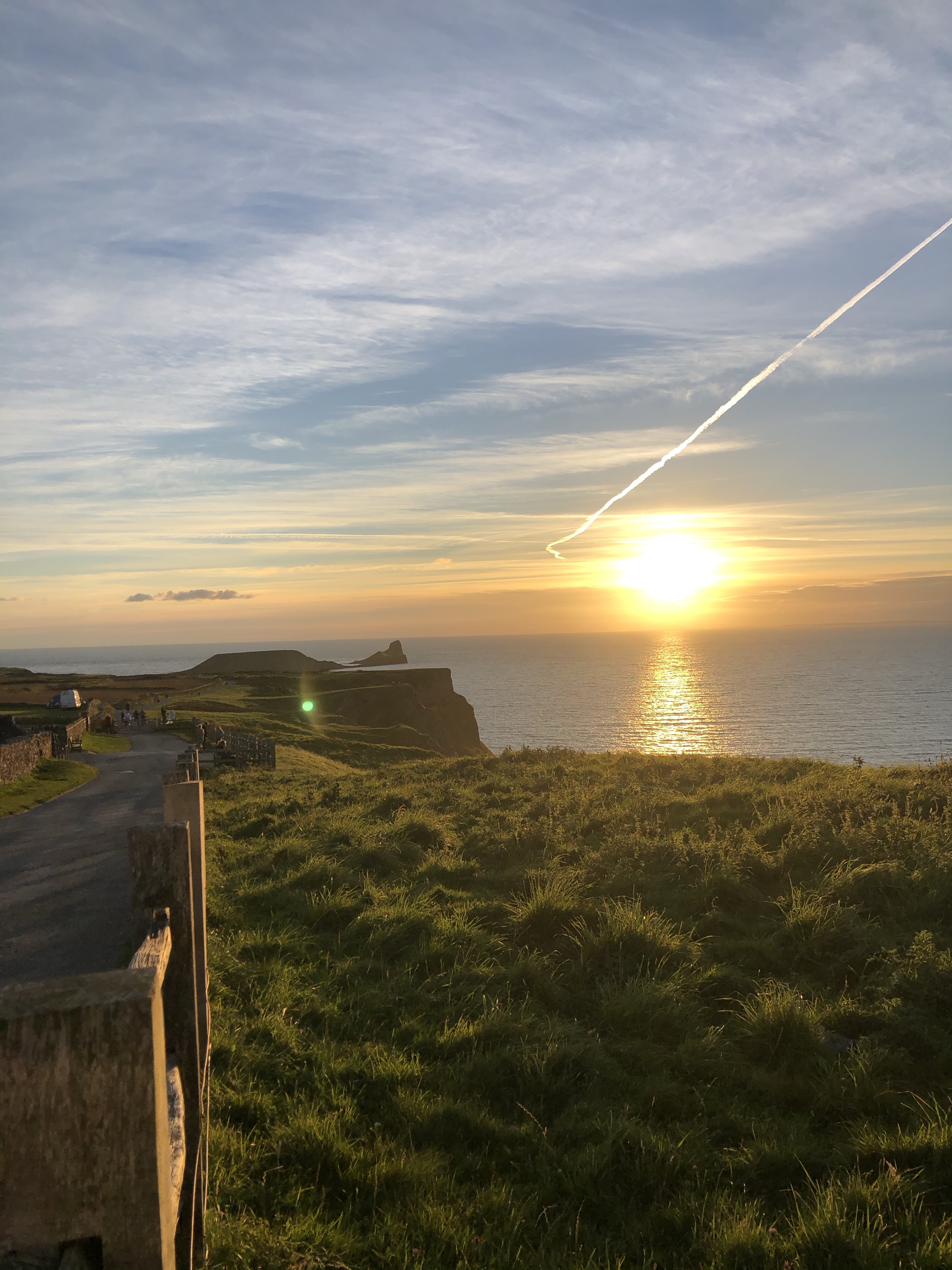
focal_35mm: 28
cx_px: 476
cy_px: 635
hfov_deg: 49.7
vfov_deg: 63.4
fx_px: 1027
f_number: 1.8
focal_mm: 3.99
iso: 20
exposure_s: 1/2114
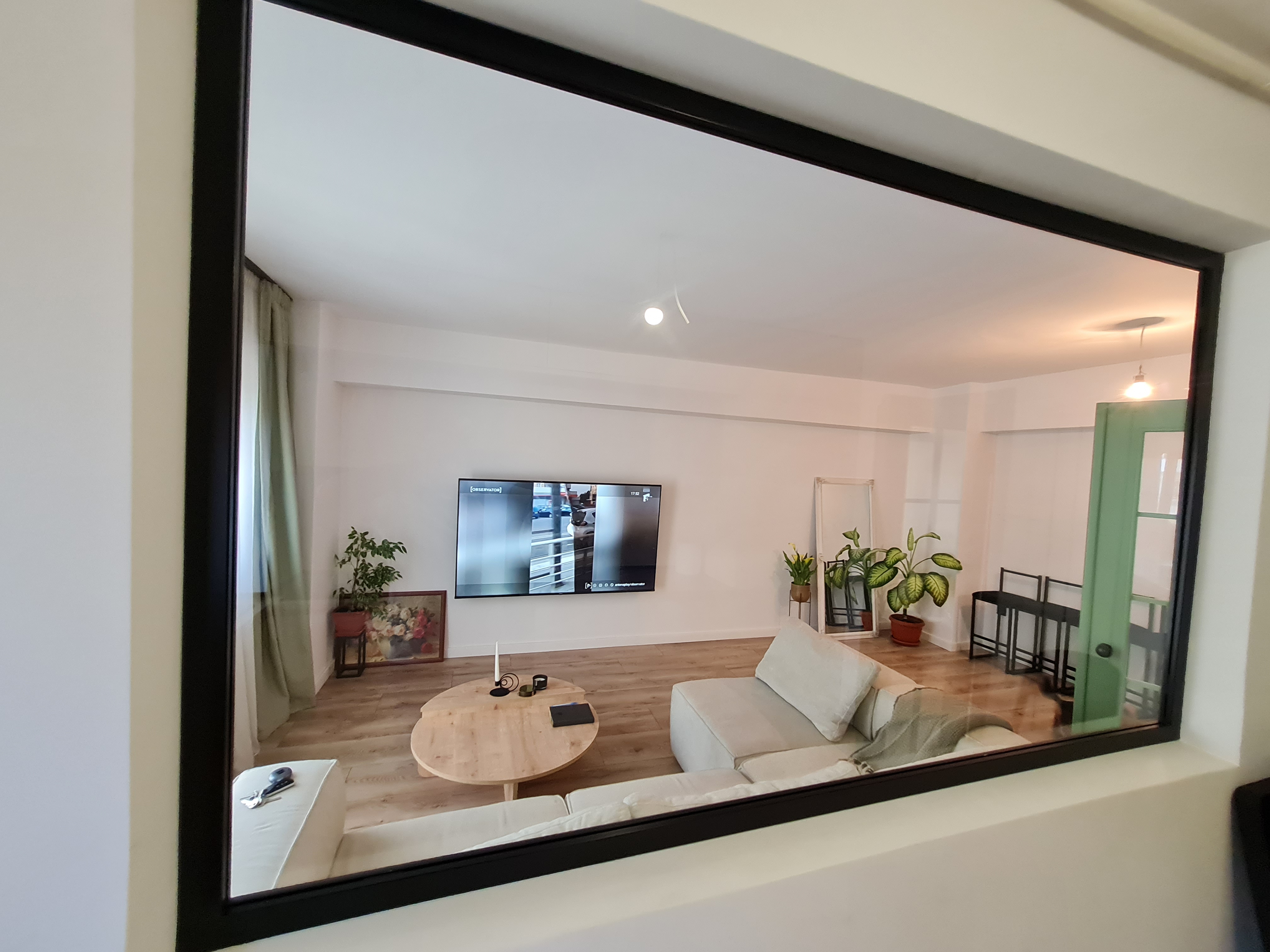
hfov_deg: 106.2
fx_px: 477
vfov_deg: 89.9
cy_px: 476
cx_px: 635
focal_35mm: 13
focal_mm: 1.74
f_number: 2.2
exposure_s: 1/50
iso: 250
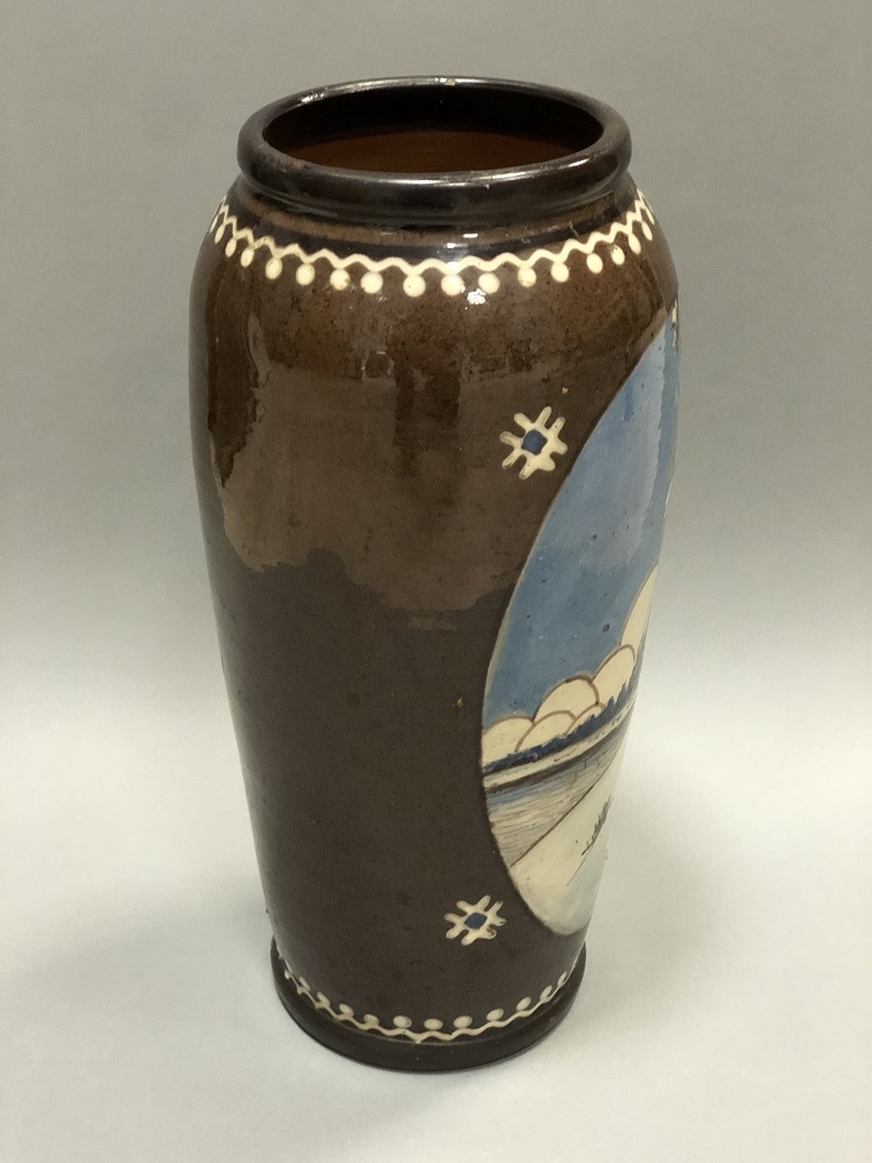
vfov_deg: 33.8
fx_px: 1914
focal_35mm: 57
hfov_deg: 25.7
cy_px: 582
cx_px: 436
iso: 640
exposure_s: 1/50
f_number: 2.8
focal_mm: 6.6
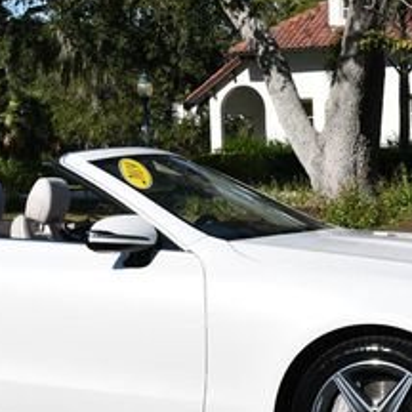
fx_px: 1697
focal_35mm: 126
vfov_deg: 13.8
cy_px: 172
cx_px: 124
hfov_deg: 13.8
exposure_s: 1/320
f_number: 9
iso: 100
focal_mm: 25
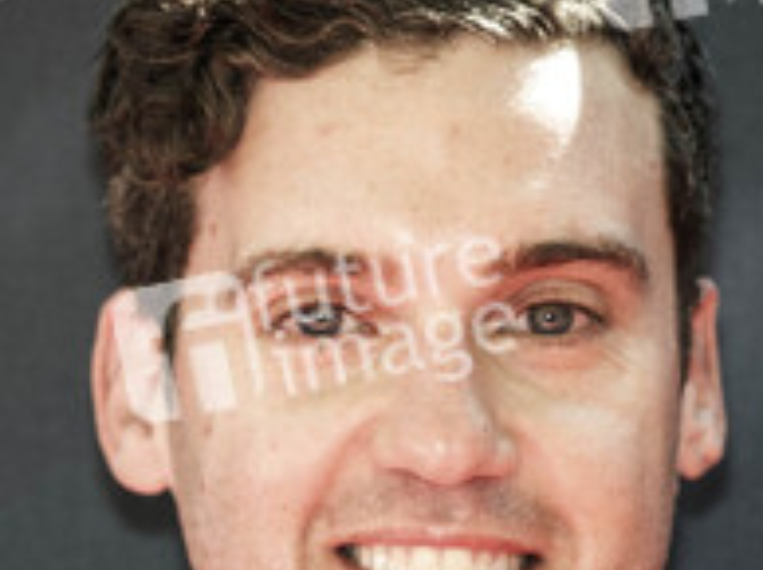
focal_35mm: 208
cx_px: 429
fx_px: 4579
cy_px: 527
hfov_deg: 9.5
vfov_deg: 7.1
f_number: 5.6
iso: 800
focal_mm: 105
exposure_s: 1/200
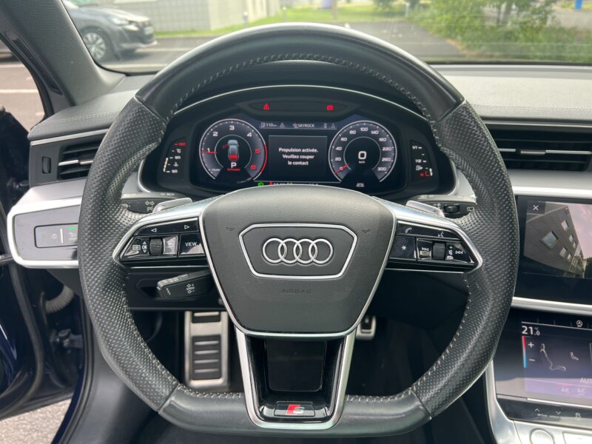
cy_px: 222
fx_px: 445
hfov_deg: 67.3
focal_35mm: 26
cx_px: 296
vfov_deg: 53.1
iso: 50
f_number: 1.5
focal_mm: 5.7
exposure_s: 1/171
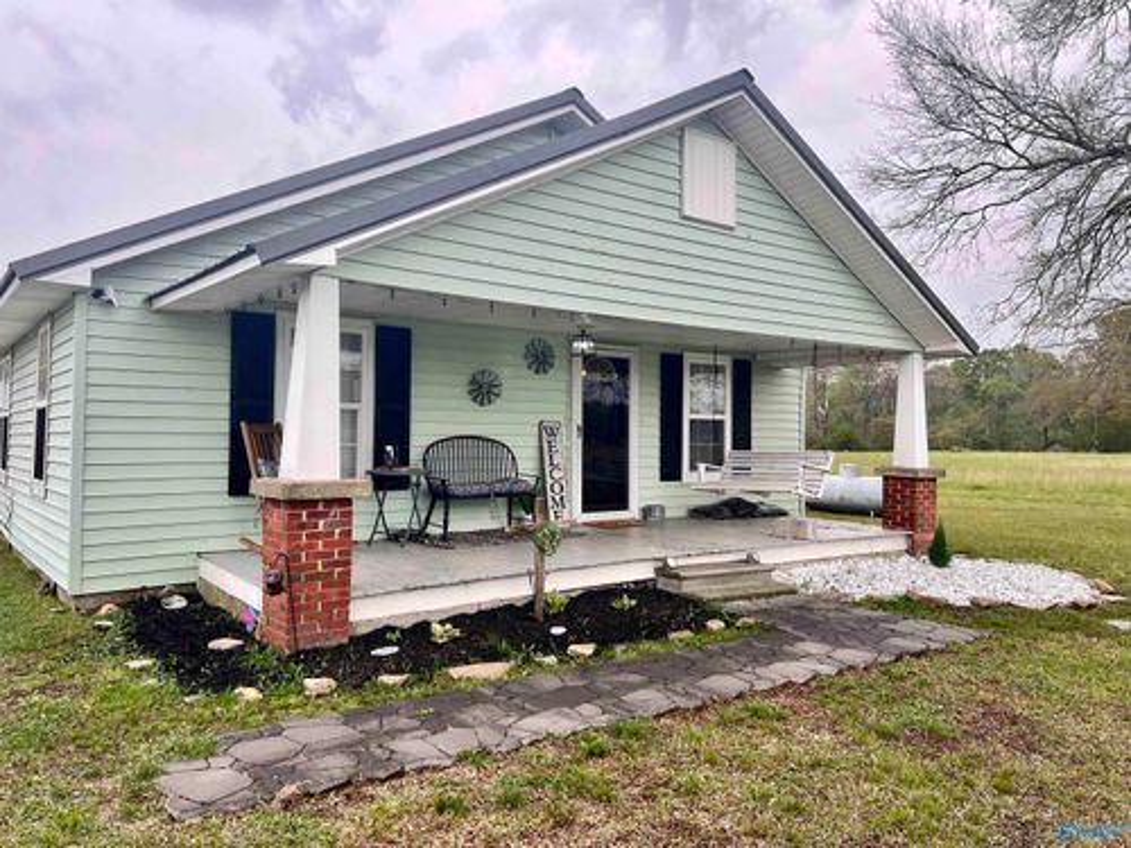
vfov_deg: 53.1
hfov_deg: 67.3
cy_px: 424
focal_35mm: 26
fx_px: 849
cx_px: 566
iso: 50
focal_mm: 5.7
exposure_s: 1/305
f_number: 1.5
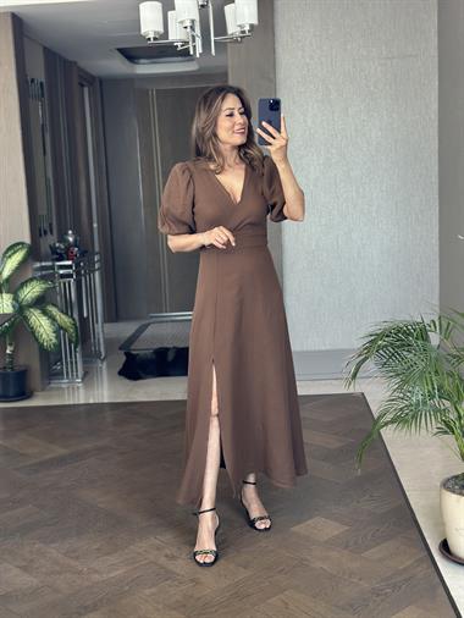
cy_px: 309
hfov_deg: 30.3
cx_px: 232
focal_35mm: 48
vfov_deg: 39.6
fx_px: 857
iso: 125
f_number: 1.78
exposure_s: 1/95
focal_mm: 6.86
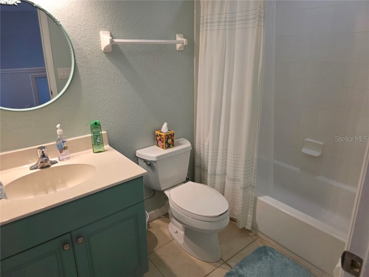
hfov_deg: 73.9
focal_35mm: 23
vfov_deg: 58.9
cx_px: 184
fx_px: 245
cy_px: 138
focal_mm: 6.3
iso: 125
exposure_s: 1/120
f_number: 1.7
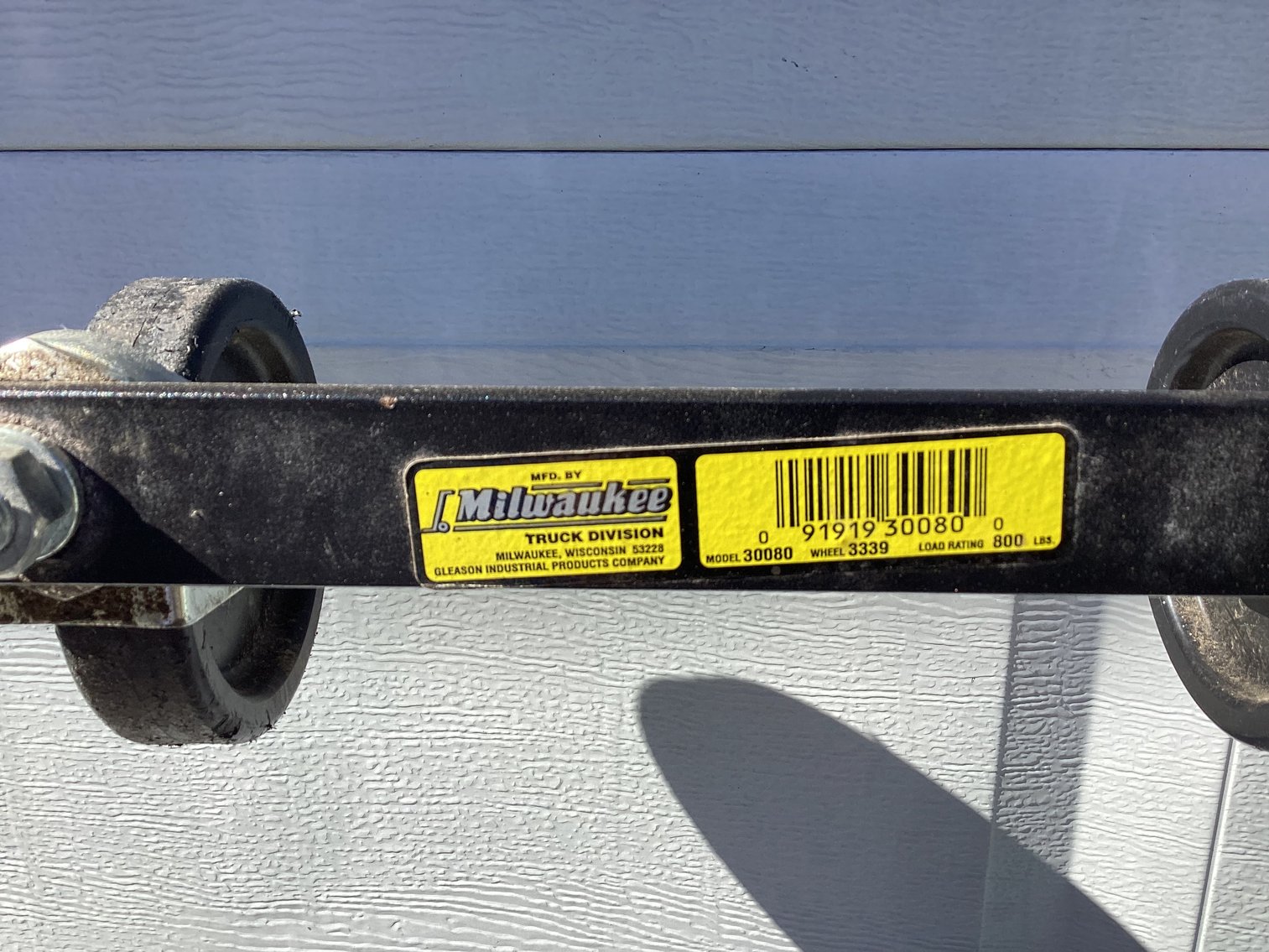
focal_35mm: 31
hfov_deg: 58.3
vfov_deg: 45.4
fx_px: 1137
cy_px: 476
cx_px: 634
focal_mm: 3.3
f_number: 2.4
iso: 25
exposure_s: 1/1018
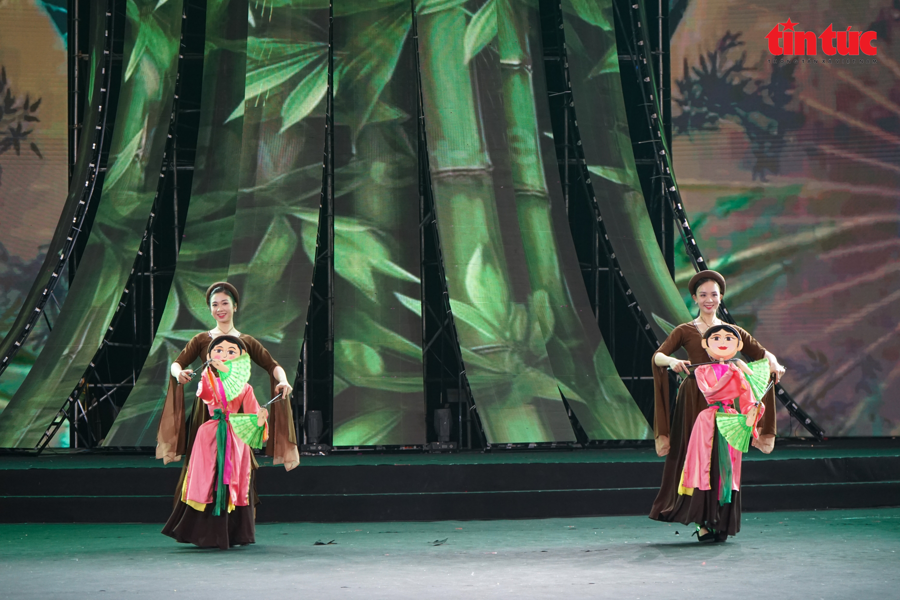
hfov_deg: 28.8
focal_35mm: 70
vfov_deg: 19.5
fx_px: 1750
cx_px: 450
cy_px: 300
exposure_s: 1/160
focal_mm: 70
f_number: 5.6
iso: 1250
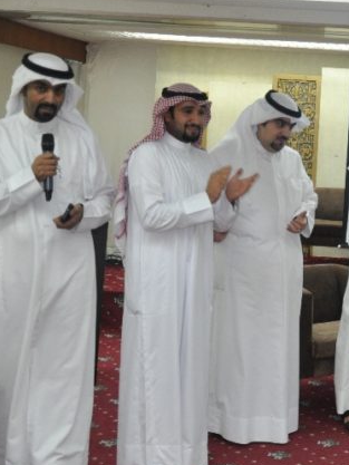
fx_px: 752
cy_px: 169
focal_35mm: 56
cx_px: 443
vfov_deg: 34.1
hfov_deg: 23.4
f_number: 4
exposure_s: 1/60
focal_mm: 18
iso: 800
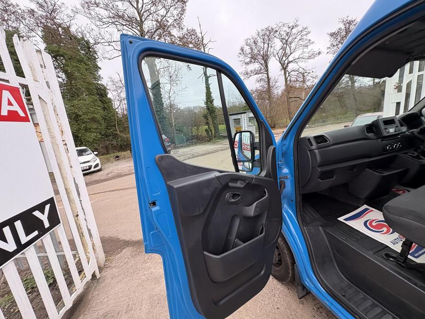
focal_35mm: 14
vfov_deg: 85.7
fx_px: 172
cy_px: 160
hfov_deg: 102.1
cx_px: 212
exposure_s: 1/142
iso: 64
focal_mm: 2.22
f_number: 2.2
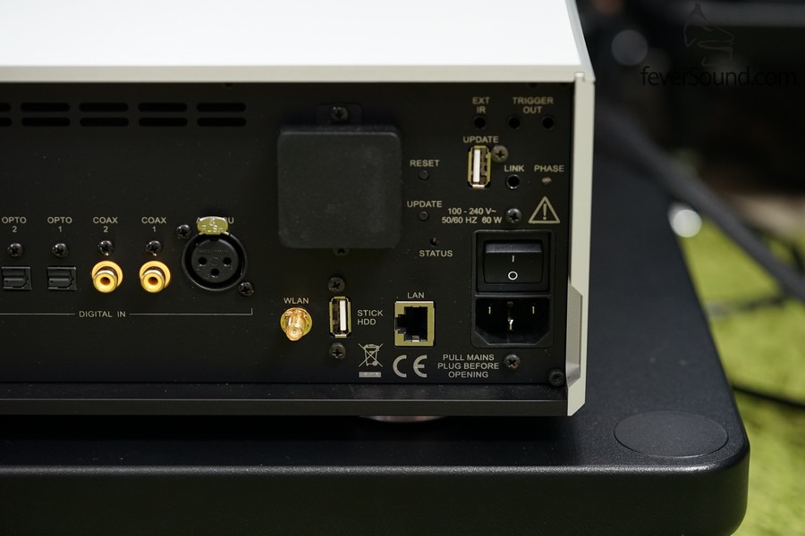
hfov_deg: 22.6
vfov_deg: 15.2
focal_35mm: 90
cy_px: 268
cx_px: 402
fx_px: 2012
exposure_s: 1/100
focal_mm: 90
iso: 1600
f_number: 4
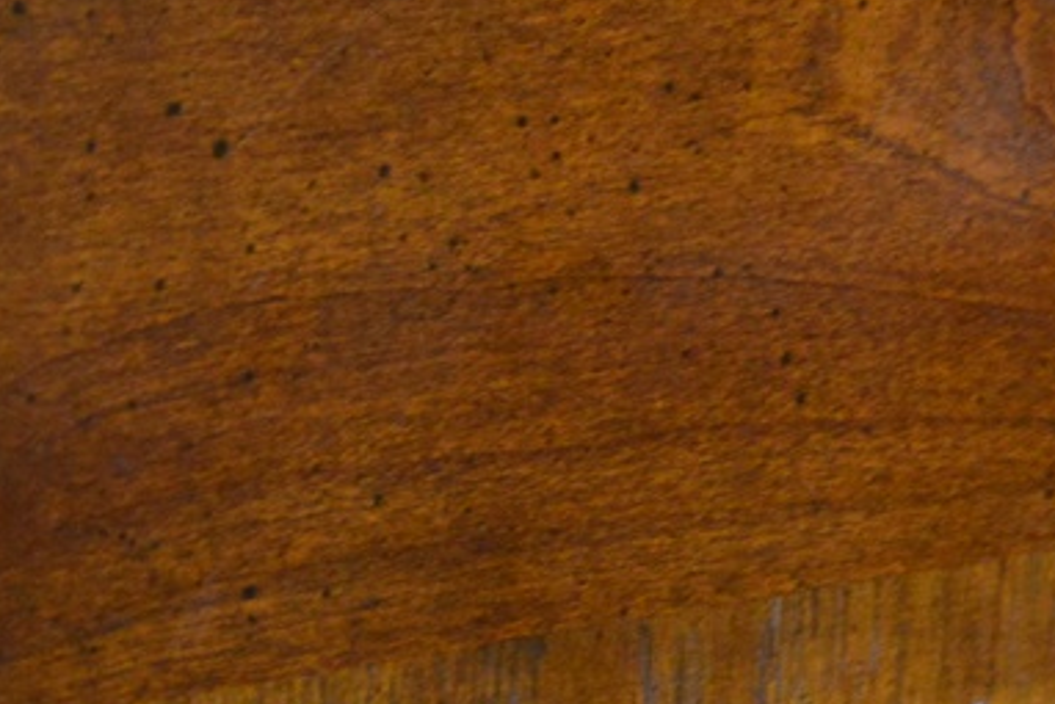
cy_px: -438
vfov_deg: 4.5
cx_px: 262
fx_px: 8920
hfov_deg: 6.8
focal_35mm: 304
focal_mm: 31
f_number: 4.2
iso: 800
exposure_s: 1/50
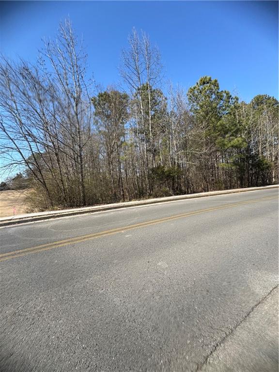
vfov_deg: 102.1
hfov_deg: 85.7
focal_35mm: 14
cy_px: 186
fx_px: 150
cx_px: 140
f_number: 2.2
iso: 50
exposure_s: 1/910
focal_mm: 2.22
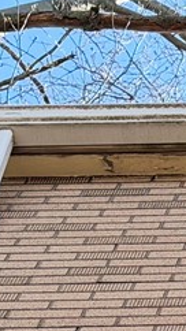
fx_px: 1939
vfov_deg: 9.5
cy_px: 505
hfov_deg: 5.2
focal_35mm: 221
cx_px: 532
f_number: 1.78
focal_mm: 6.76
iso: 80
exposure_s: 1/778
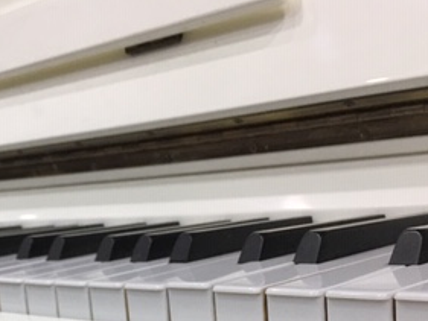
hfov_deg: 28.8
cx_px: 96
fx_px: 816
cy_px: 361
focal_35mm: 66
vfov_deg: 21.1
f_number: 2.2
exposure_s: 1/33
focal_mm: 4.15
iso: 50
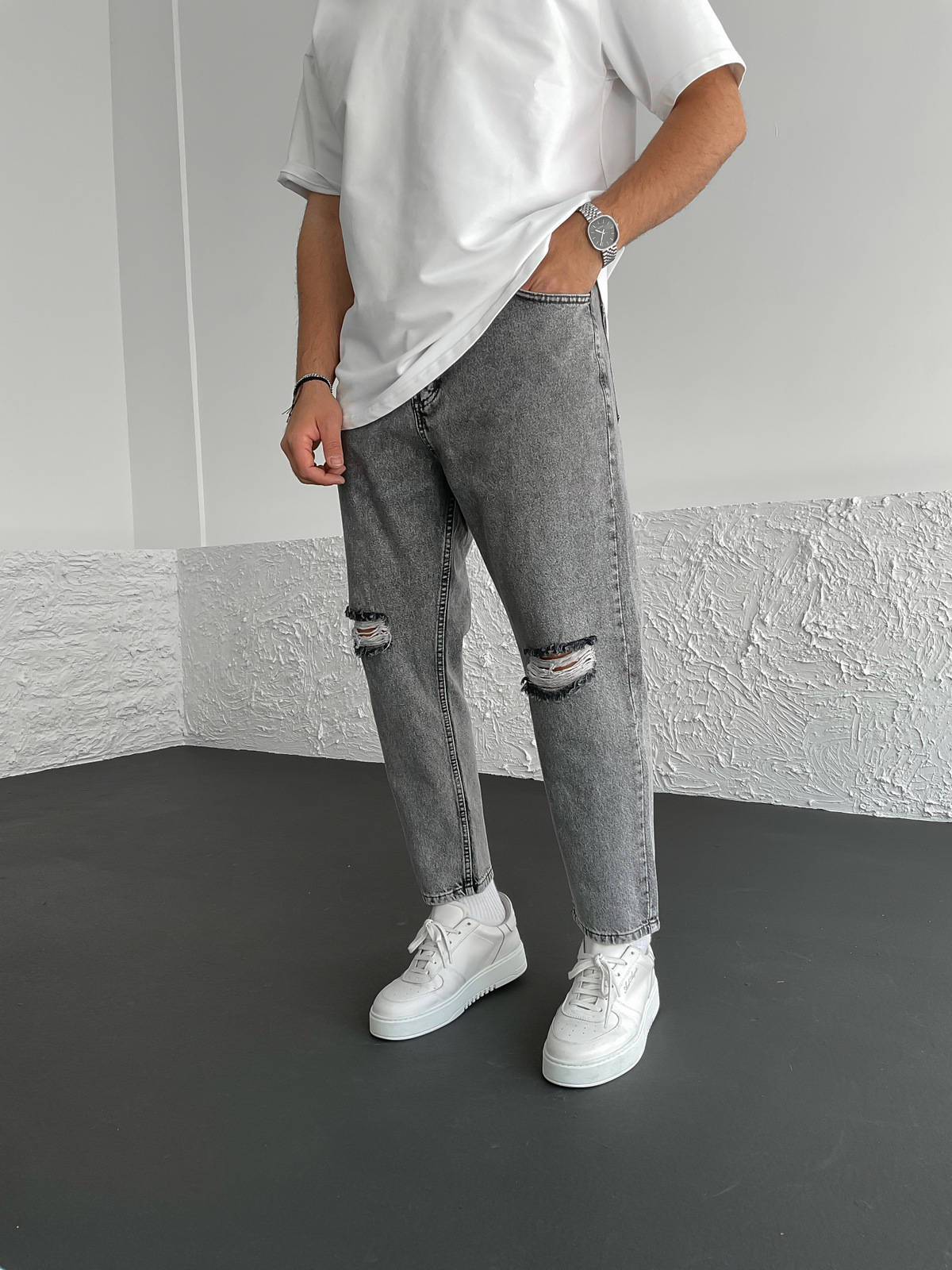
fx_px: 1063
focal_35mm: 29
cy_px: 635
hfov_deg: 48.2
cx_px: 476
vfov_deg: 61.7
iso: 16
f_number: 1.8
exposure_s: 1/125
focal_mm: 3
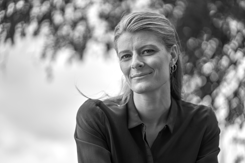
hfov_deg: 23.9
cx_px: 122
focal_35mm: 85
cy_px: 82
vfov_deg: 16.1
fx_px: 579
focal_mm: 85
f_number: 2
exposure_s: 1/1600
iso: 125
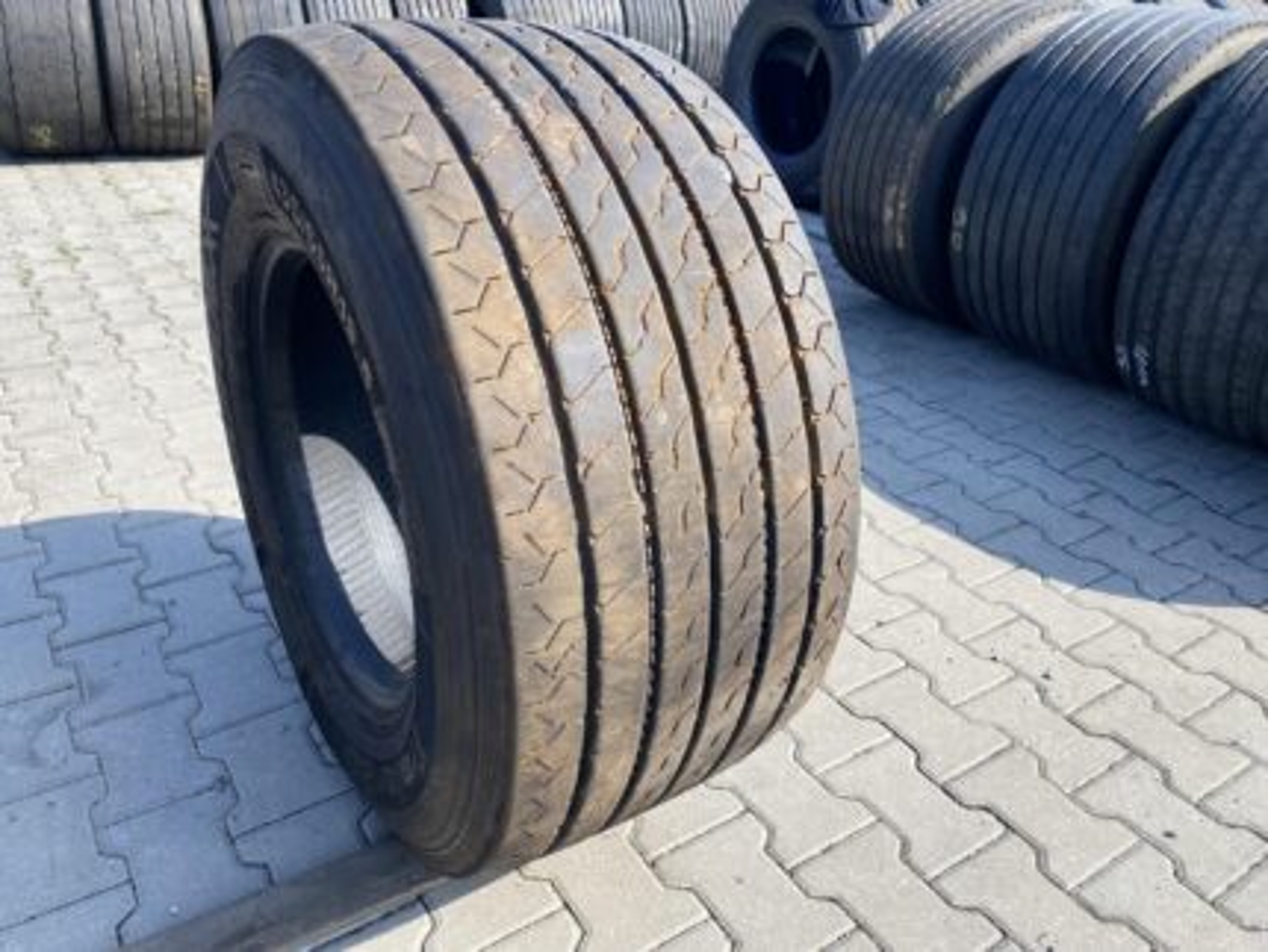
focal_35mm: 26
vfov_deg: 53.1
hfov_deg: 67.3
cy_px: 476
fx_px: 953
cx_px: 634
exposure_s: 1/845
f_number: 1.8
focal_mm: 4.25
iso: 32
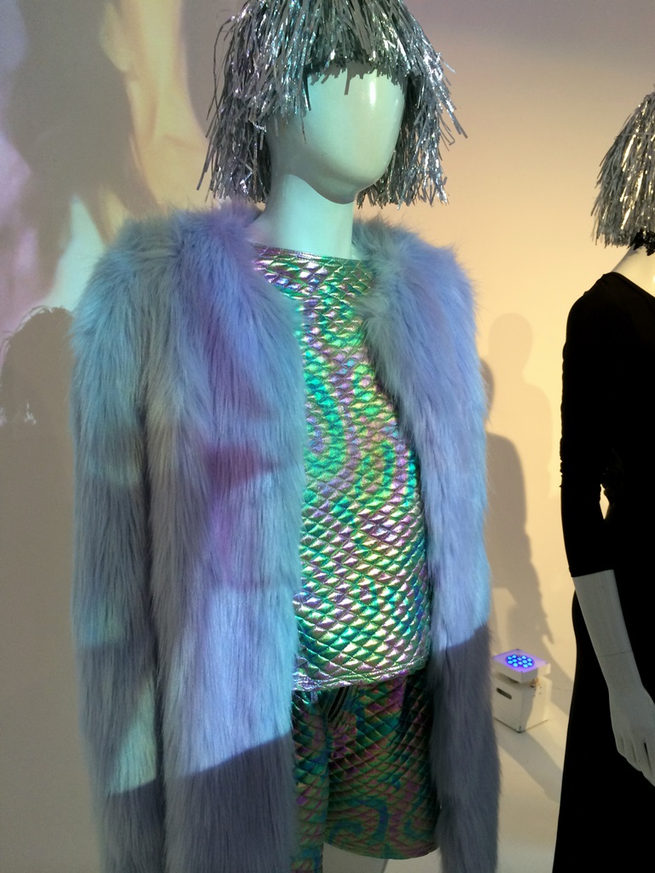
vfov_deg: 60.0
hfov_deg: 46.8
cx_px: 328
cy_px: 436
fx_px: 757
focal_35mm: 30
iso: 100
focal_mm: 4.12
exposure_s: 1/30
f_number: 2.2
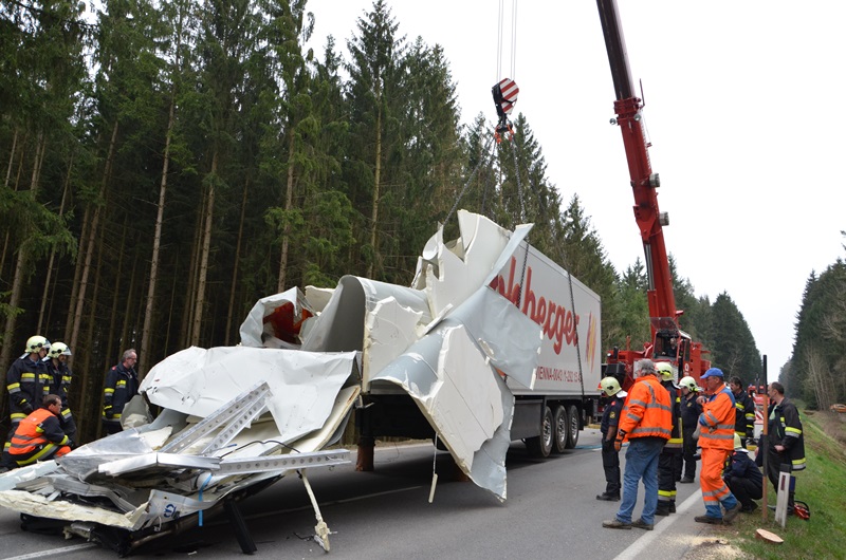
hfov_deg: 67.5
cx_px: 423
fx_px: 633
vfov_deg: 47.7
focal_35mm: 27
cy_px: 280
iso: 640
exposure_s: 1/160
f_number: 6.3
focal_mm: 18
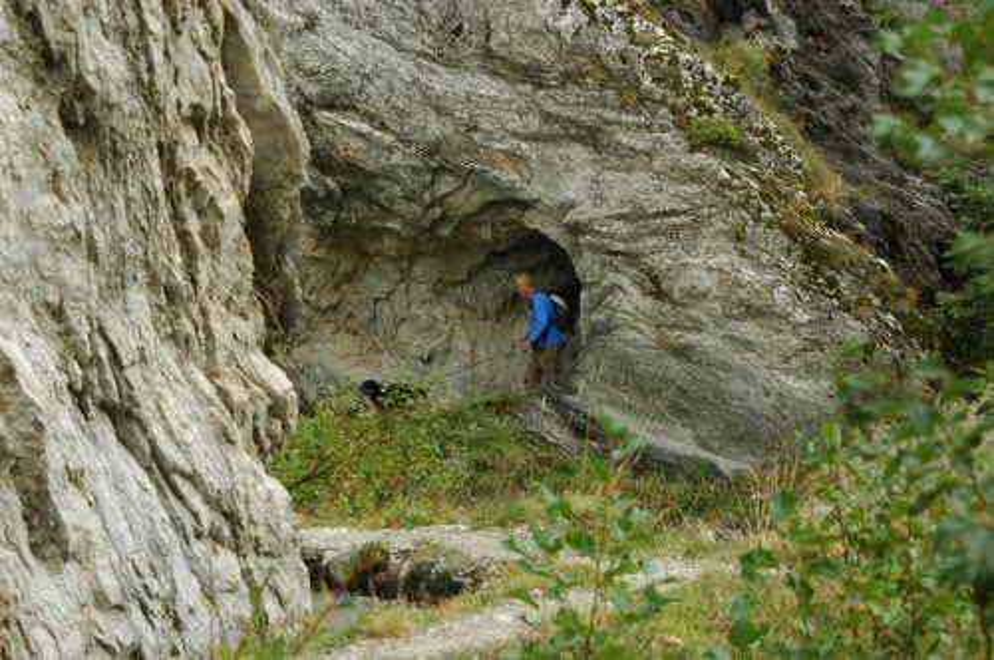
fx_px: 3226
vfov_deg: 11.7
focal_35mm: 117
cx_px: 497
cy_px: 330
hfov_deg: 17.5
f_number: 5.6
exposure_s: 1/100
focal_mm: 78
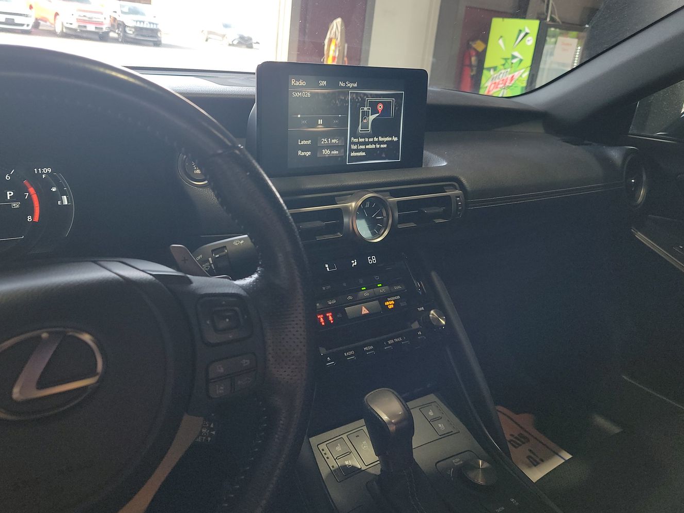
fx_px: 573
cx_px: 322
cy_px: 216
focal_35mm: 29
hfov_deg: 61.6
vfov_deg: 48.1
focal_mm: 6.7
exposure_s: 1/59
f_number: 1.8
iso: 154
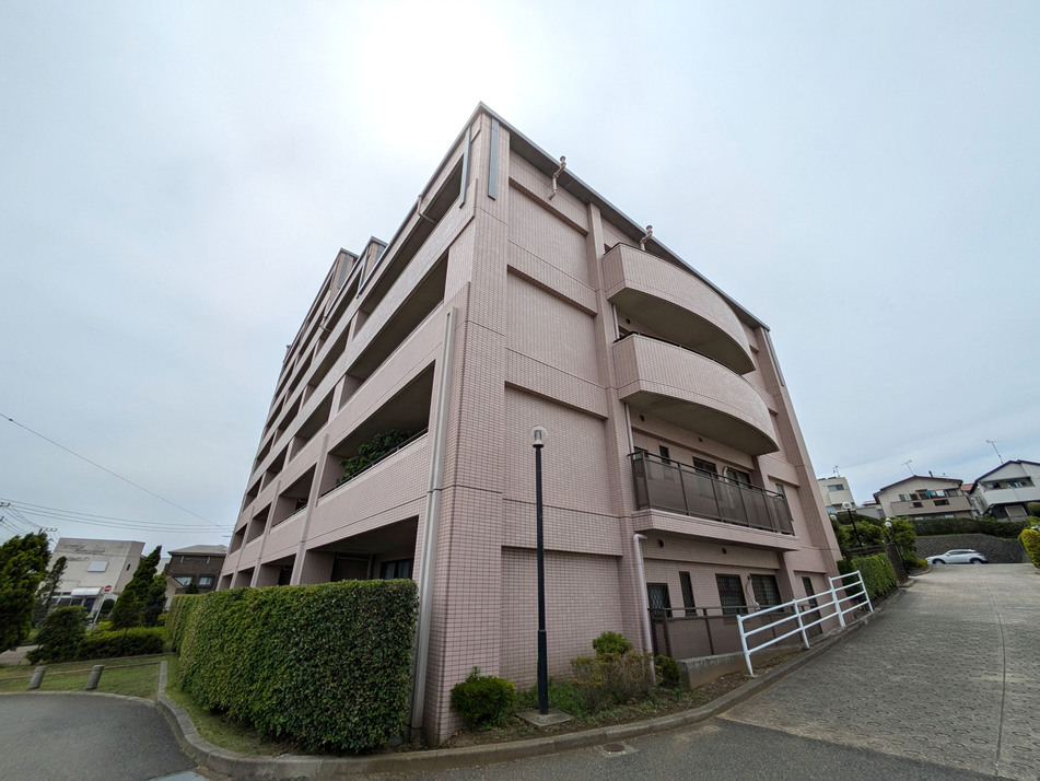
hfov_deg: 102.0
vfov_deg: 85.7
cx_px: 520
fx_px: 421
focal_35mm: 14
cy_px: 390
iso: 52
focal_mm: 1.83
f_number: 2.2
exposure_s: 1/6897
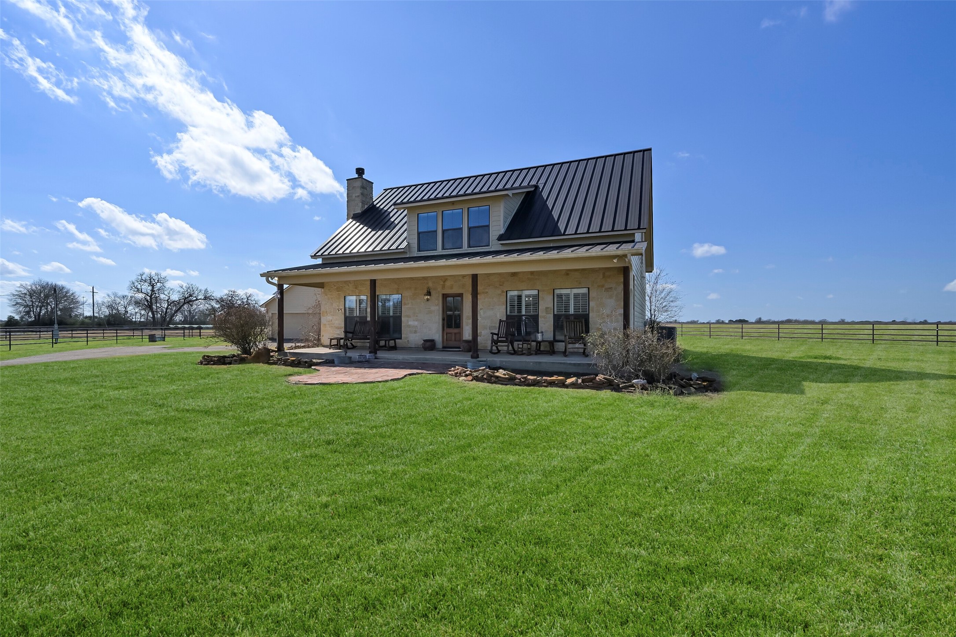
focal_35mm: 16
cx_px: 478
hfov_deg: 96.7
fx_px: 425
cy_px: 318
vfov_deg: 73.7
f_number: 8
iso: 500
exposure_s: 1/1000
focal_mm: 16
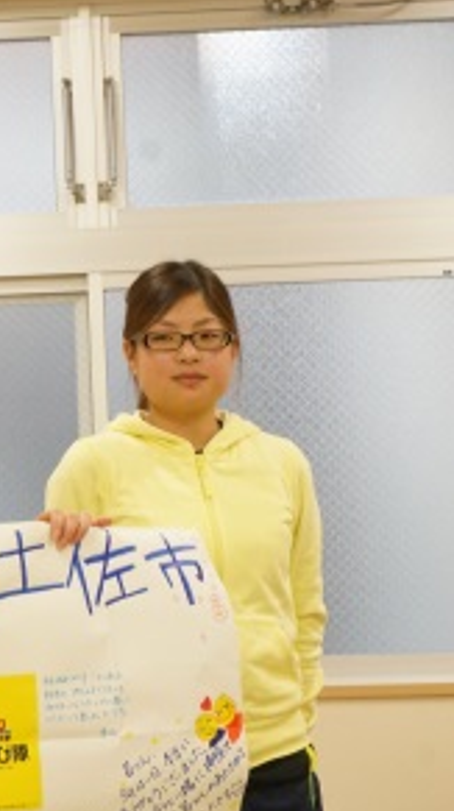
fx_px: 2725
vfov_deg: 16.9
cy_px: 387
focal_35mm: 127
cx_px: -184
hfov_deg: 9.3
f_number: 10
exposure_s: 1/50
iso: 3200
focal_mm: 47
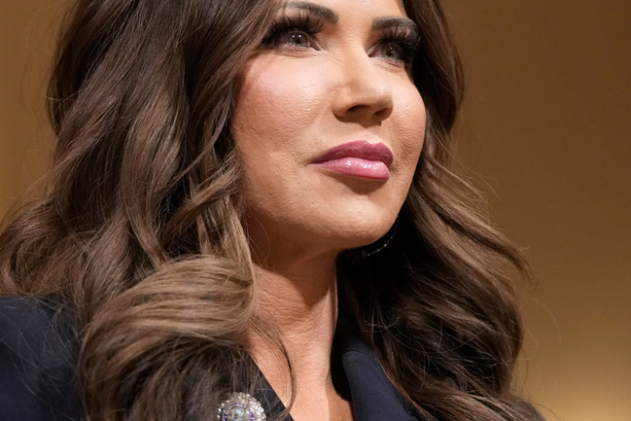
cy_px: 150
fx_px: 4926
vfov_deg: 4.9
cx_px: 224
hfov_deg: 7.3
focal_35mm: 281
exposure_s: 1/800
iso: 3200
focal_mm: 119
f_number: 2.8
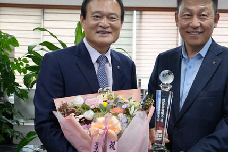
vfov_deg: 27.5
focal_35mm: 49
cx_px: 140
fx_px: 310
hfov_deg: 40.1
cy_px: 63
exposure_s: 1/160
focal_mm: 35
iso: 1600
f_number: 5
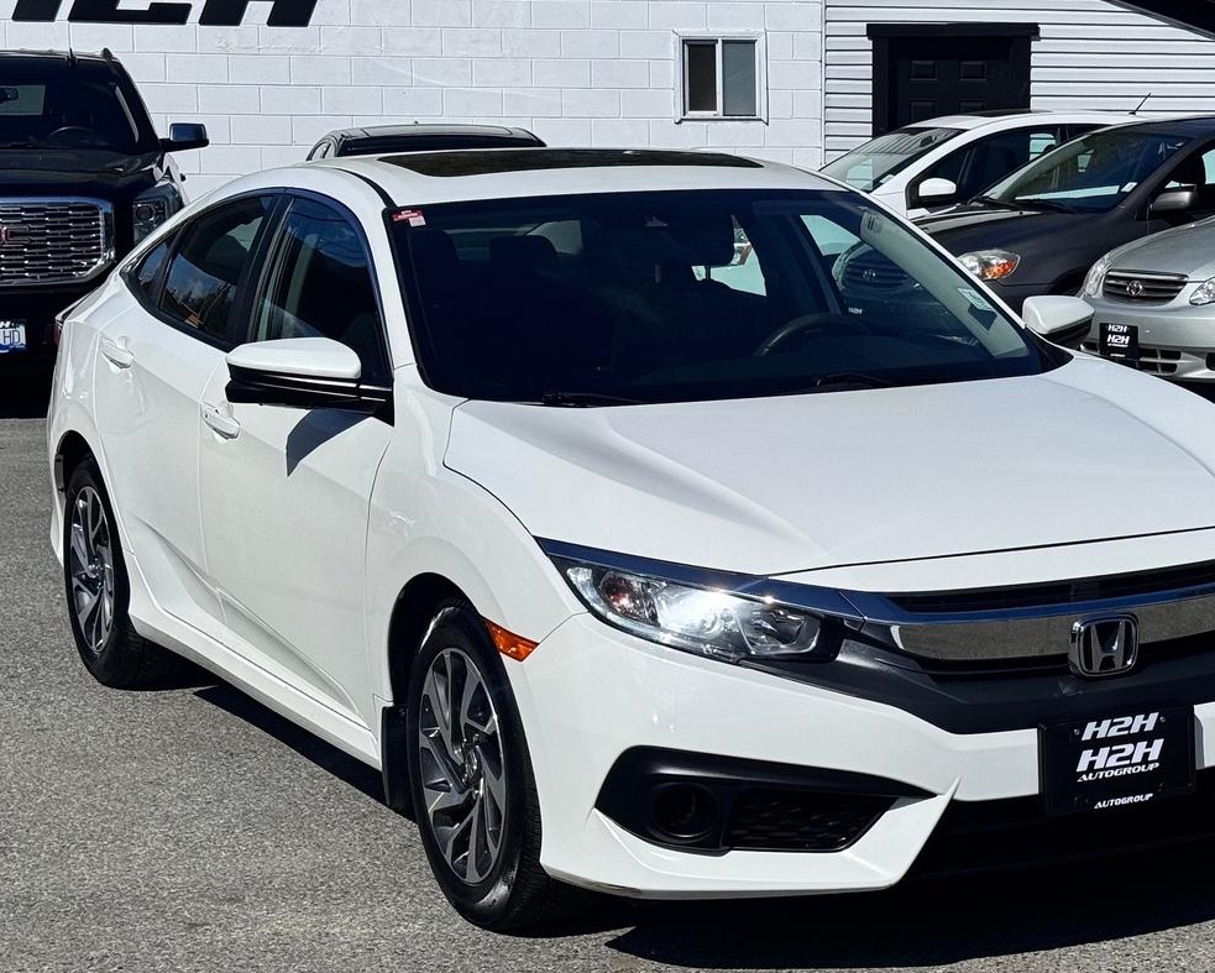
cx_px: 730
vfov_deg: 25.0
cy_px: 535
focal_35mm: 61
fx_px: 2194
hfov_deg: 30.9
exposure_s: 1/12500
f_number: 1.78
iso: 64
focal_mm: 6.76
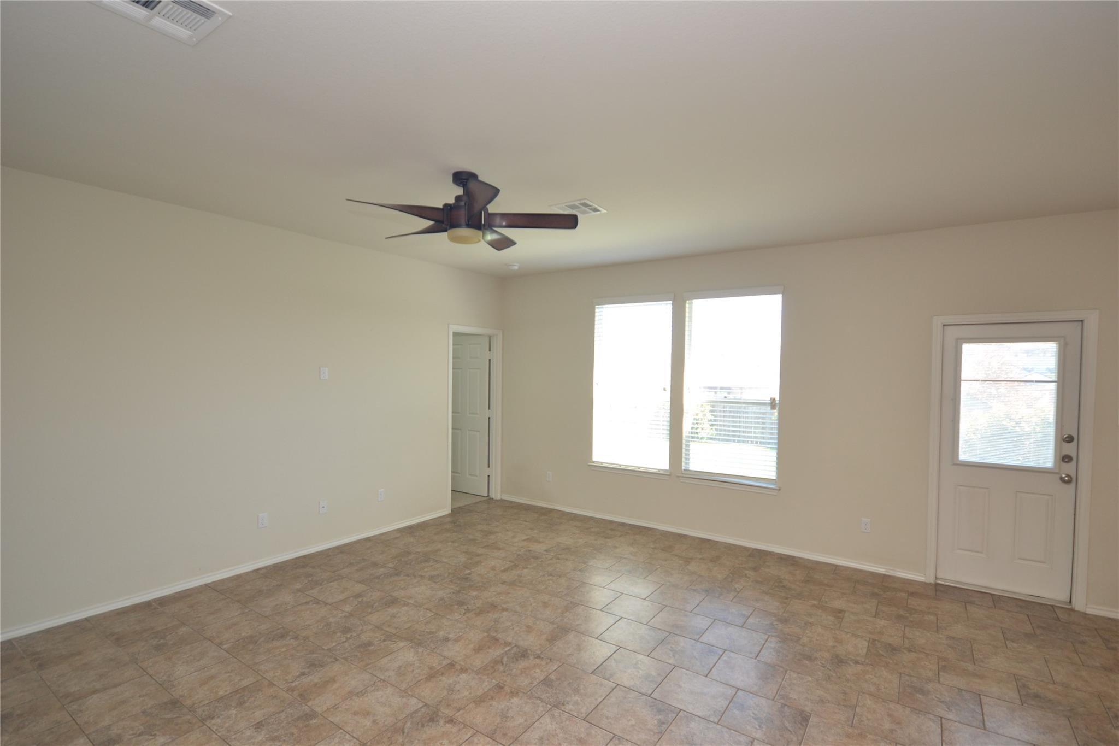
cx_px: 560
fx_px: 513
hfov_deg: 95.0
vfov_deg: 72.0
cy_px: 373
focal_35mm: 16
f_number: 4.5
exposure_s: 1/80
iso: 400
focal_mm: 11
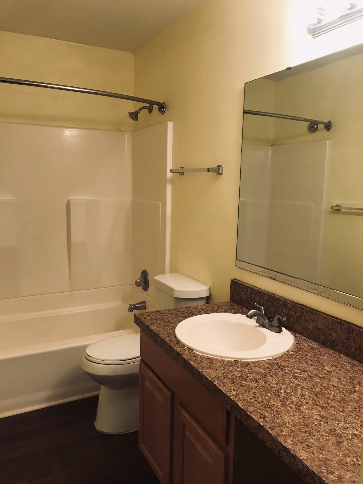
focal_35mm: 28
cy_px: 242
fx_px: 391
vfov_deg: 63.4
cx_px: 182
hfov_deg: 49.7
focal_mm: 3.99
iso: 40
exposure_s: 1/20
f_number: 1.8
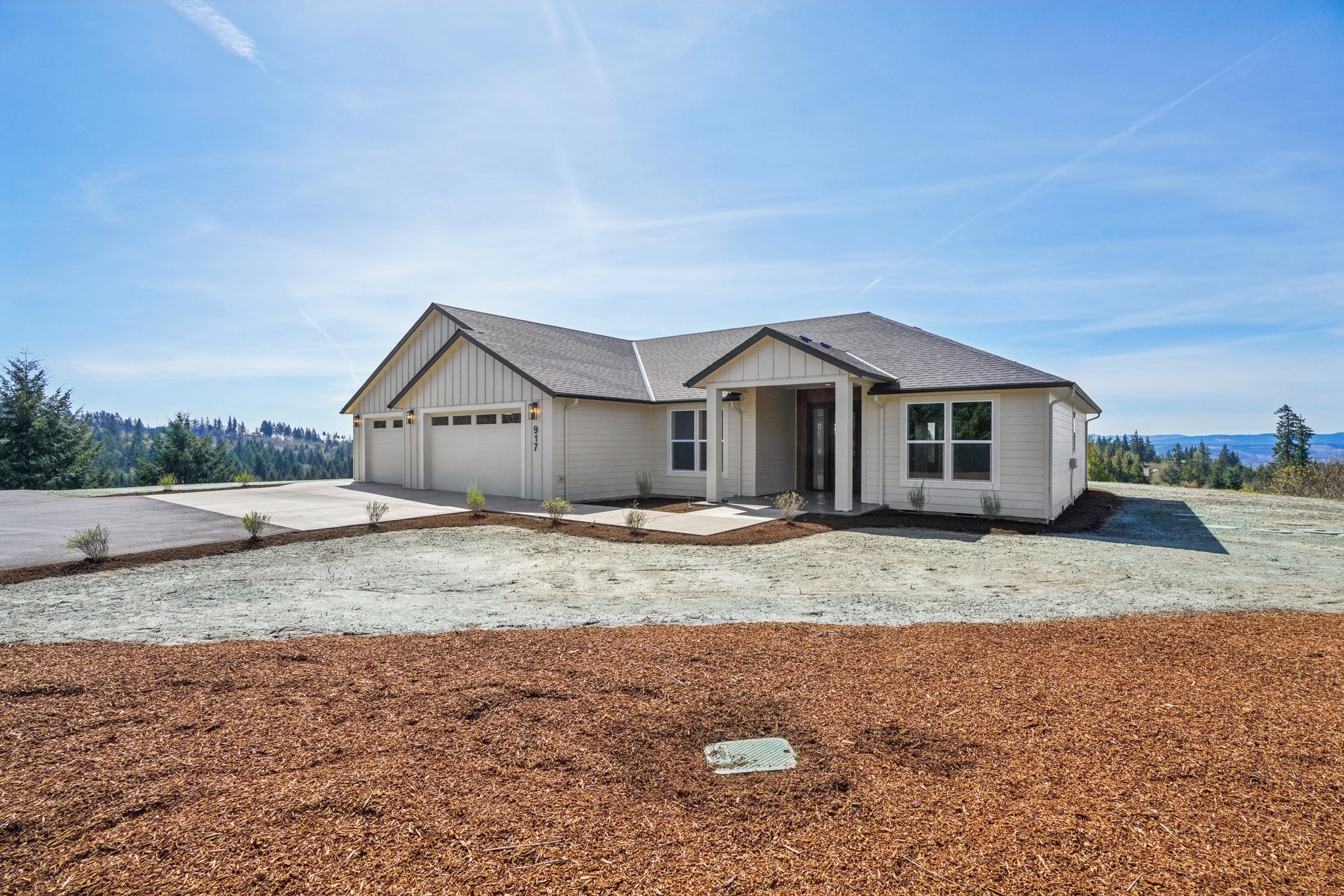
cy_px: 448
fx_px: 597
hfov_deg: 96.7
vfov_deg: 73.7
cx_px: 672
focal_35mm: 16
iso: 400
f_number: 8
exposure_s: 1/1250
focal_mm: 16
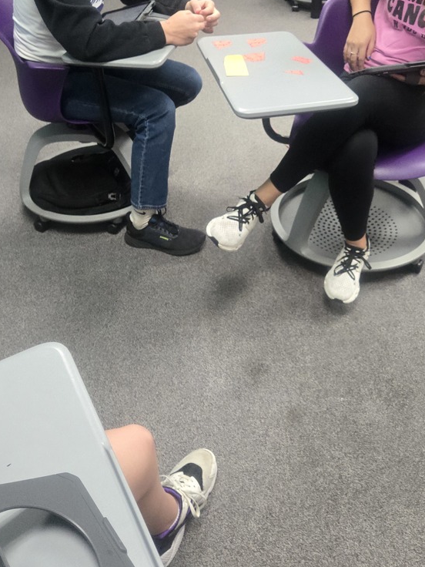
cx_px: 223
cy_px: 229
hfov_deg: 44.1
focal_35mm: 32
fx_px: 524
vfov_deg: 56.4
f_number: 1.8
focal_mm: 5.4
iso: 800
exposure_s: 1/120
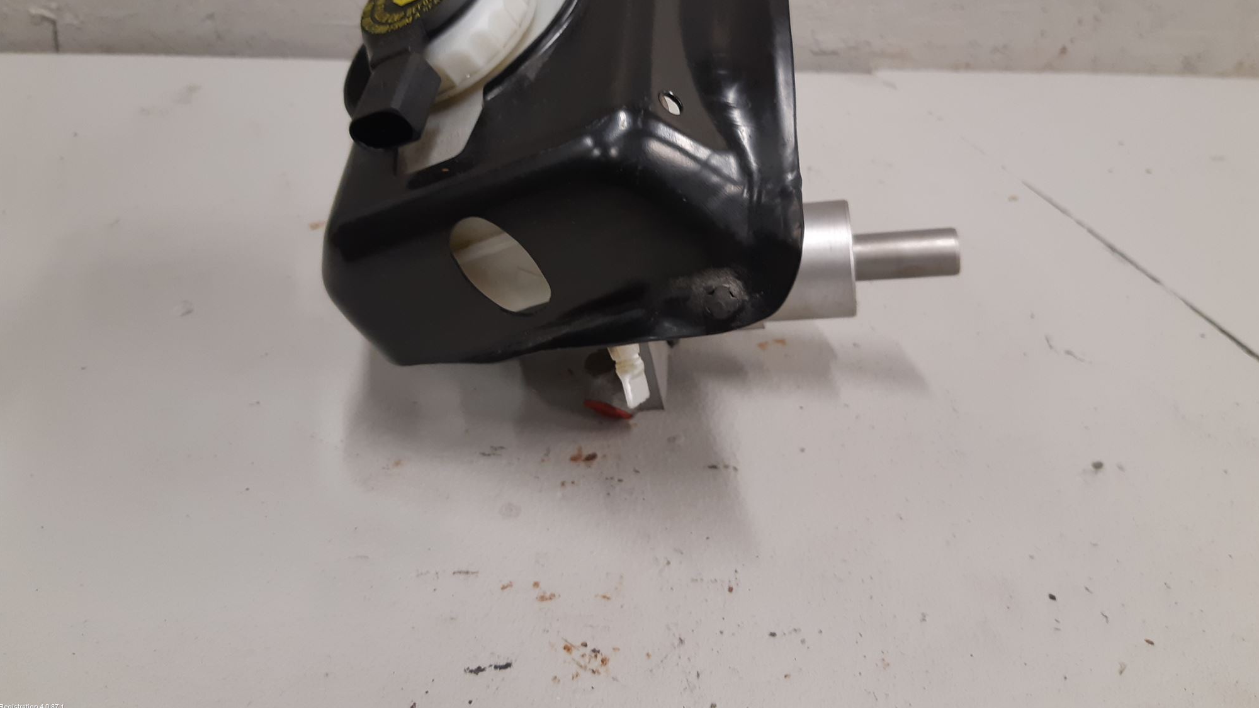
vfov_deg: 39.6
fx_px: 968
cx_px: 641
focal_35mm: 29
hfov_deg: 66.1
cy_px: 229
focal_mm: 3.93
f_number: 1.7
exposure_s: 1/50
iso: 125
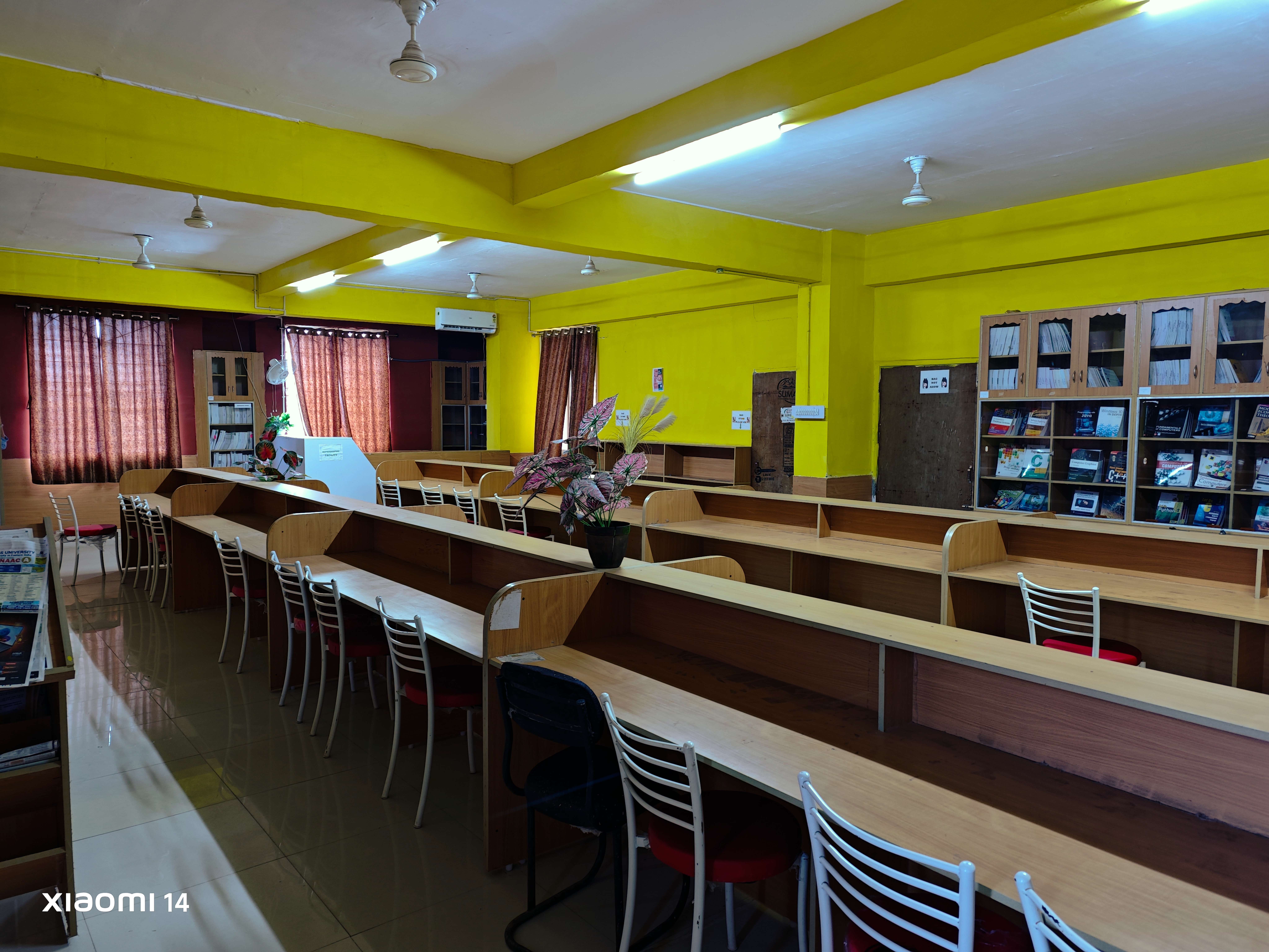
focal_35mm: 23
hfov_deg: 73.9
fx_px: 843
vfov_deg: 58.9
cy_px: 476
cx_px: 634
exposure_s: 1/13
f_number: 1.6
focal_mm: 6.55
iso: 200
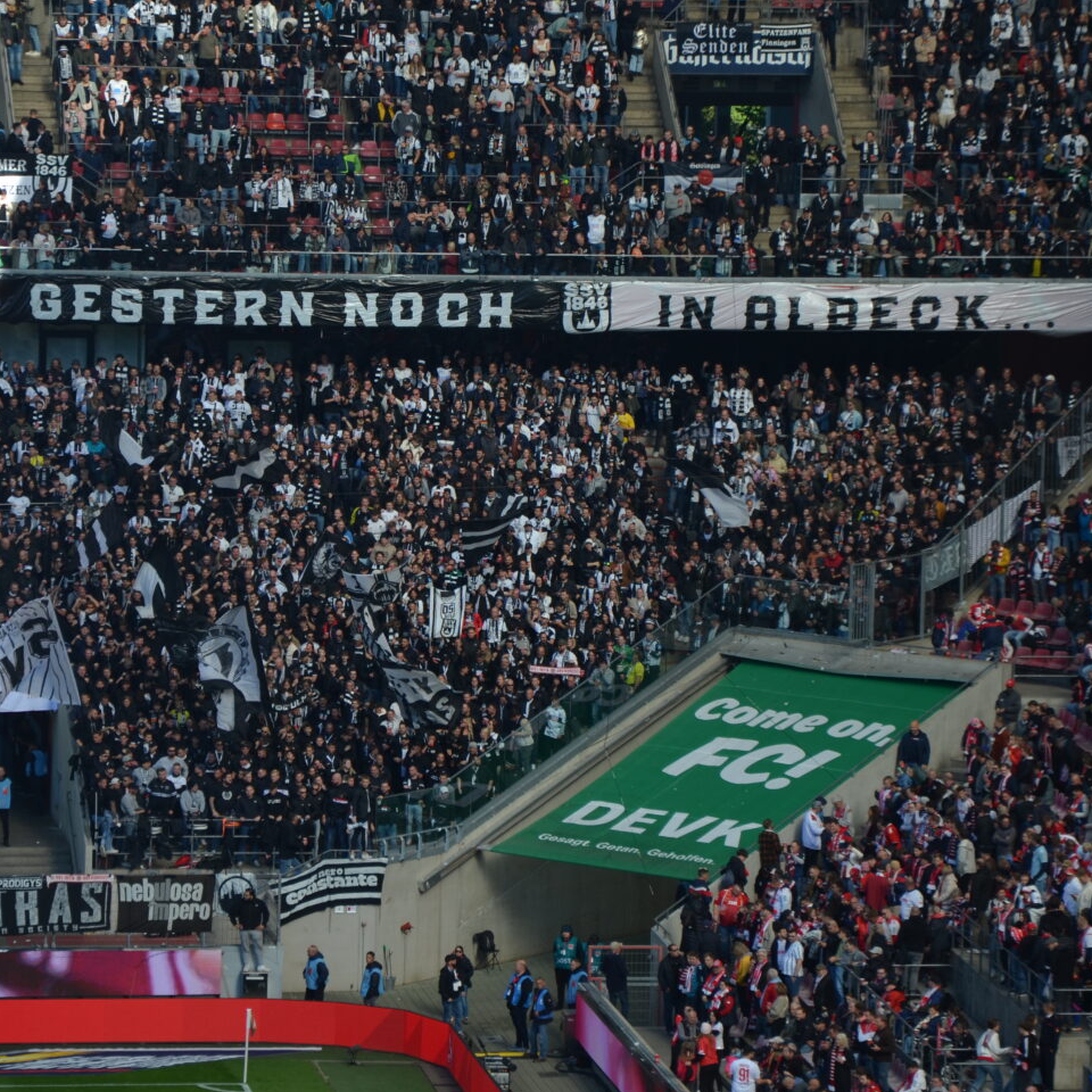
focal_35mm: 223
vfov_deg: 7.9
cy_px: 510
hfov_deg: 7.9
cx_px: 449
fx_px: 7948
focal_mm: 105
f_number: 5.6
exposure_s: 1/500
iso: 200
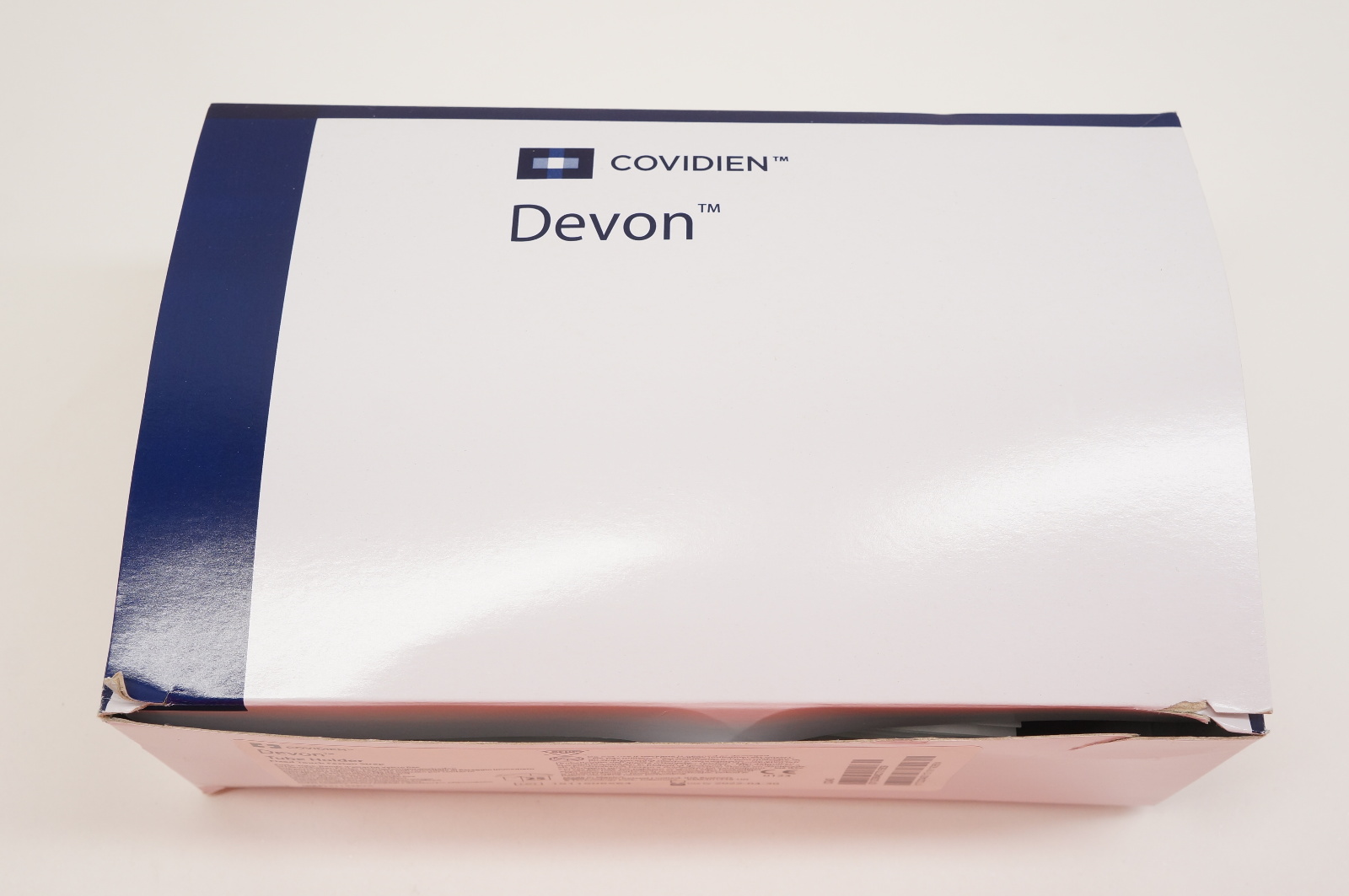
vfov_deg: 34.1
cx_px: 674
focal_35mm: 39
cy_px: 448
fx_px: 1460
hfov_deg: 49.6
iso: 400
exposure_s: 1/60
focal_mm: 26
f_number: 7.1
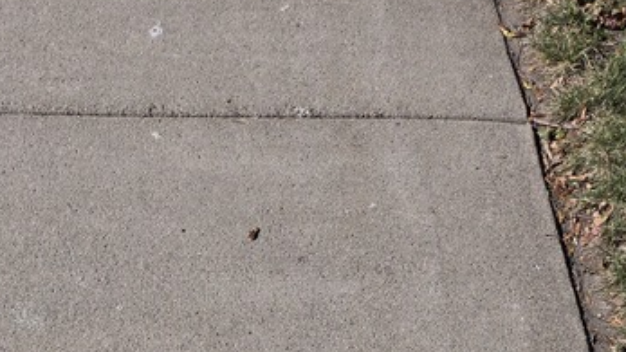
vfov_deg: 12.9
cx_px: 96
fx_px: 1228
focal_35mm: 74
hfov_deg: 27.8
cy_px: 811
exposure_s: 1/2812
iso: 25
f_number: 1.8
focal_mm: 5.4
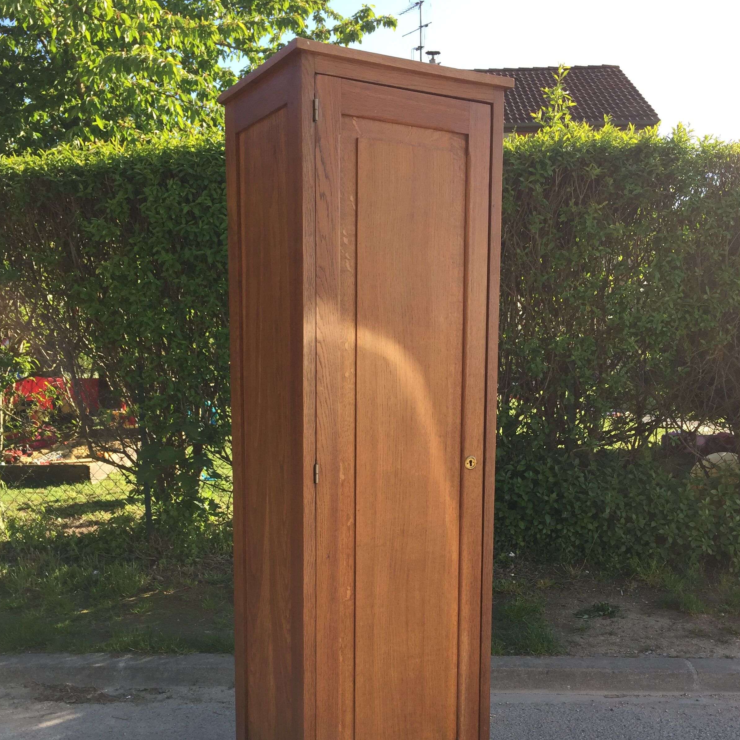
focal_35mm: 35
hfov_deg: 47.2
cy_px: 465
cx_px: 374
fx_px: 847
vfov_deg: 46.8
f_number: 2.2
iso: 32
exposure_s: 1/514
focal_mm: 4.15
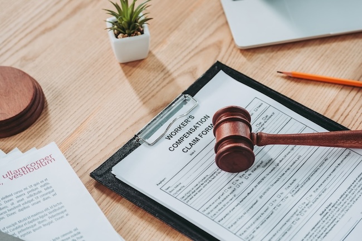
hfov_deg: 19.4
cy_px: 120
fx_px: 1056
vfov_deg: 13.1
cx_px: 181
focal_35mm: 105
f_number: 4.5
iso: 125
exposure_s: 1/160
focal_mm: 105
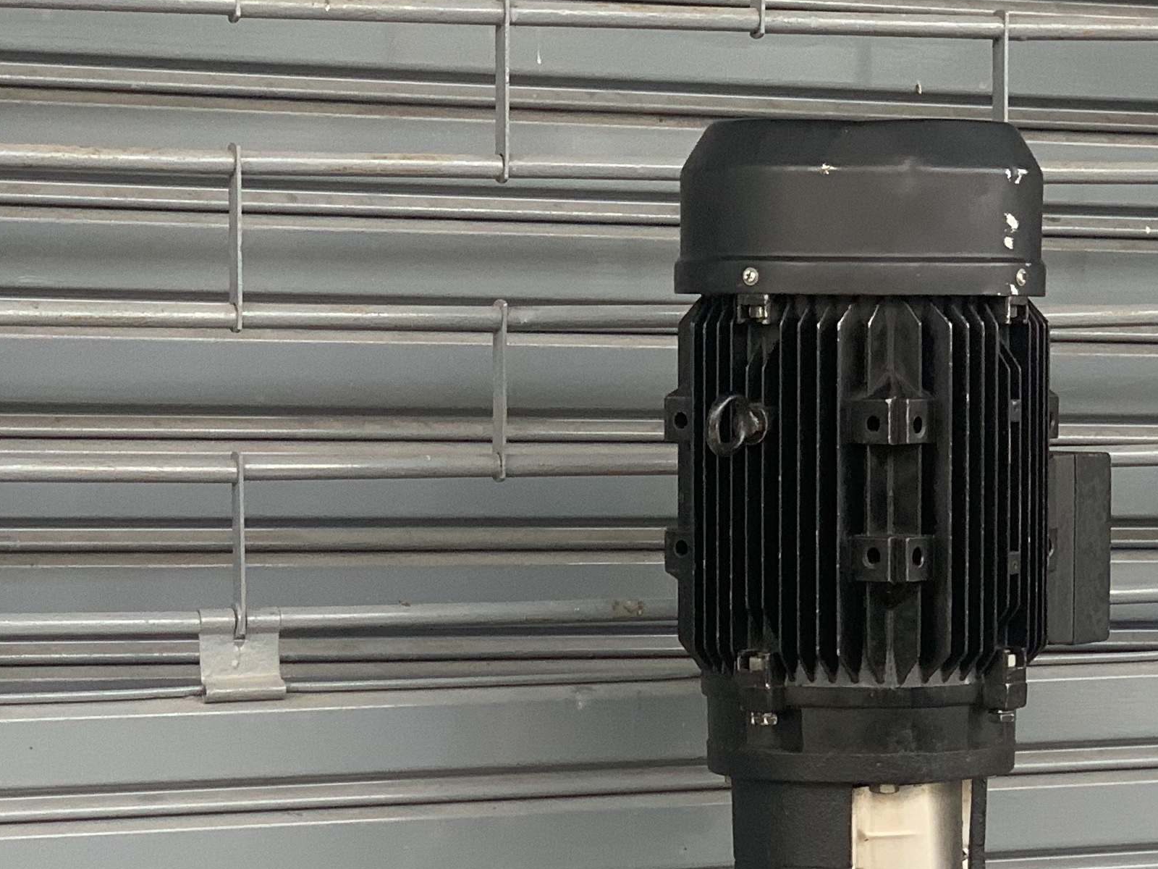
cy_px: 912
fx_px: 4382
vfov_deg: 11.2
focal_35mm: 131
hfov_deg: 15.0
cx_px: 713
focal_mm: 6
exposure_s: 1/122
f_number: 2.4
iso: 100
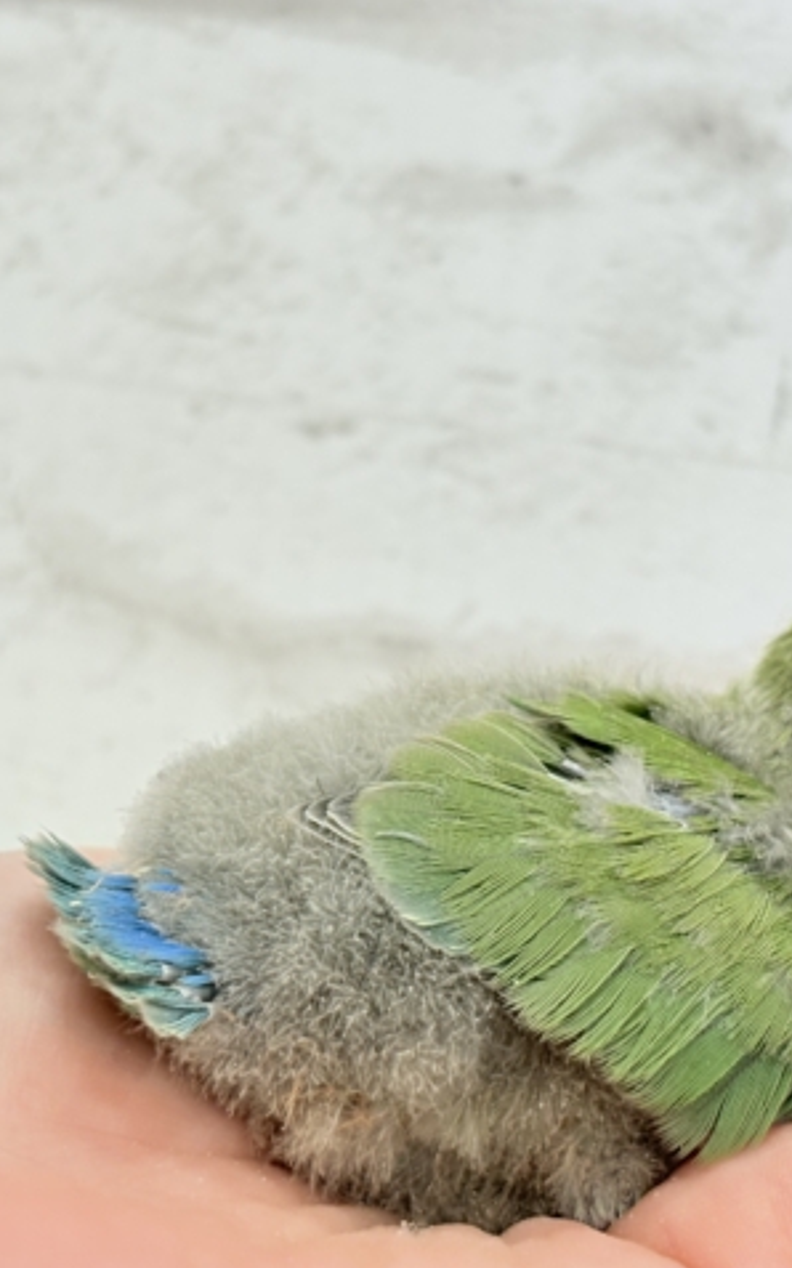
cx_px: 473
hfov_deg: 17.6
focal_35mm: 74
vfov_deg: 27.9
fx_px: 2556
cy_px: 635
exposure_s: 1/100
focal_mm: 5.96
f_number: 1.6
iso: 80
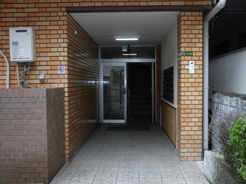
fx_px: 270
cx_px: 123
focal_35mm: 38
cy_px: 92
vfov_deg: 37.7
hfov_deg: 49.0
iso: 160
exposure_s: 1/40
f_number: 3.7
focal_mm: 6.77
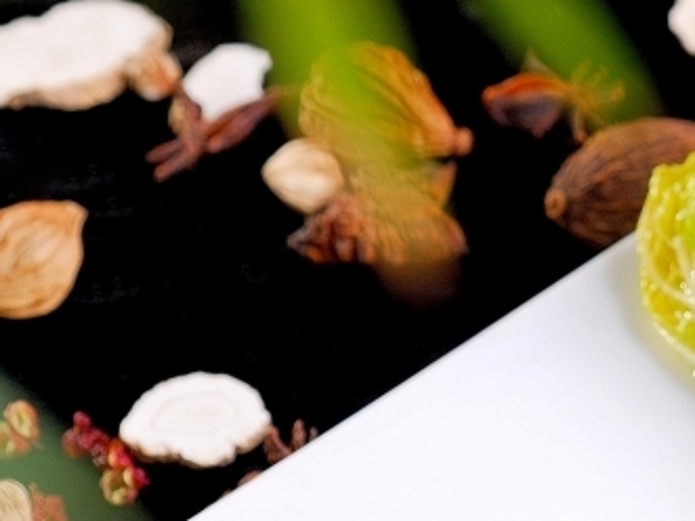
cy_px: 385
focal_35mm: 268
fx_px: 5379
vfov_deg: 5.5
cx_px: 909
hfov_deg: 7.3
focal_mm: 60
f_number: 6.3
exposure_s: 1/125
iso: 125
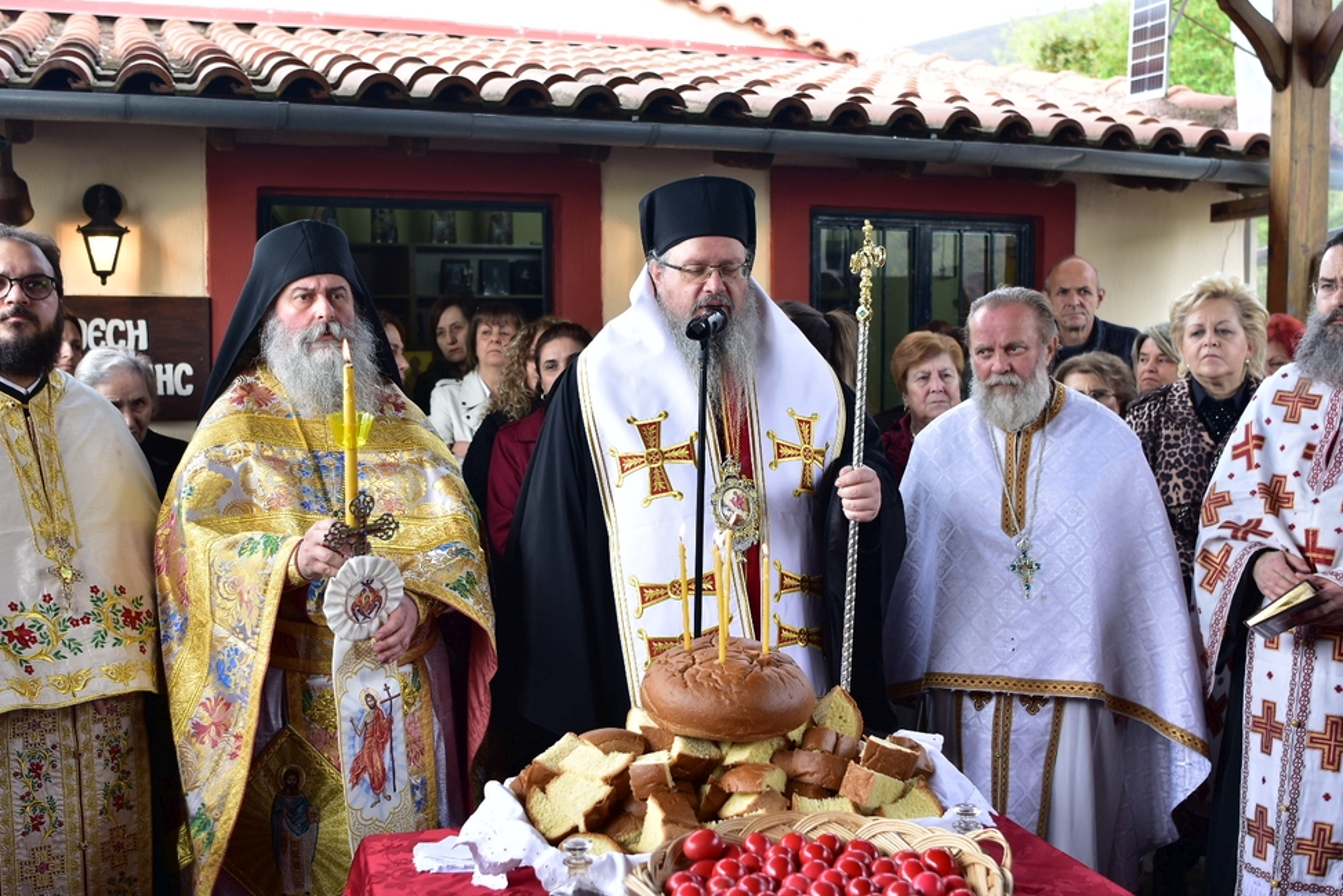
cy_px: 451
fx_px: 1380
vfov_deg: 36.0
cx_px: 669
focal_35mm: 37
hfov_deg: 51.9
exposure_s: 1/100
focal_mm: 24
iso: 100
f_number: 2.8
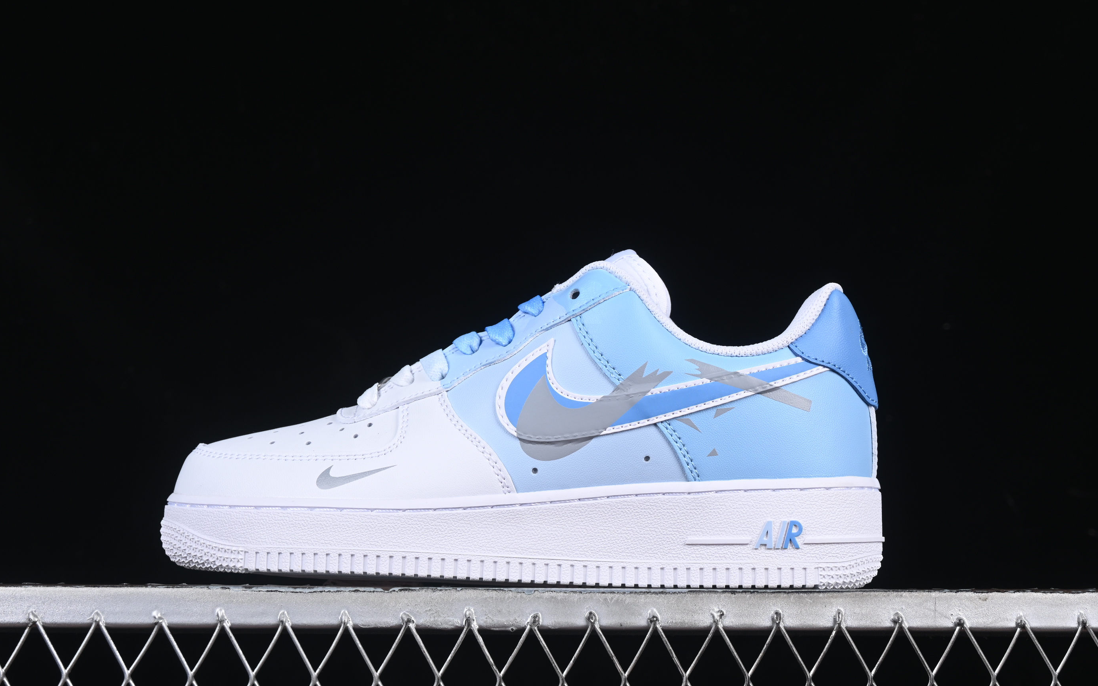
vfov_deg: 16.9
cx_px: 549
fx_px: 2304
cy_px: 358
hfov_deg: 26.8
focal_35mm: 77
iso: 160
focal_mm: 50
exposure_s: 1/80
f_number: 8
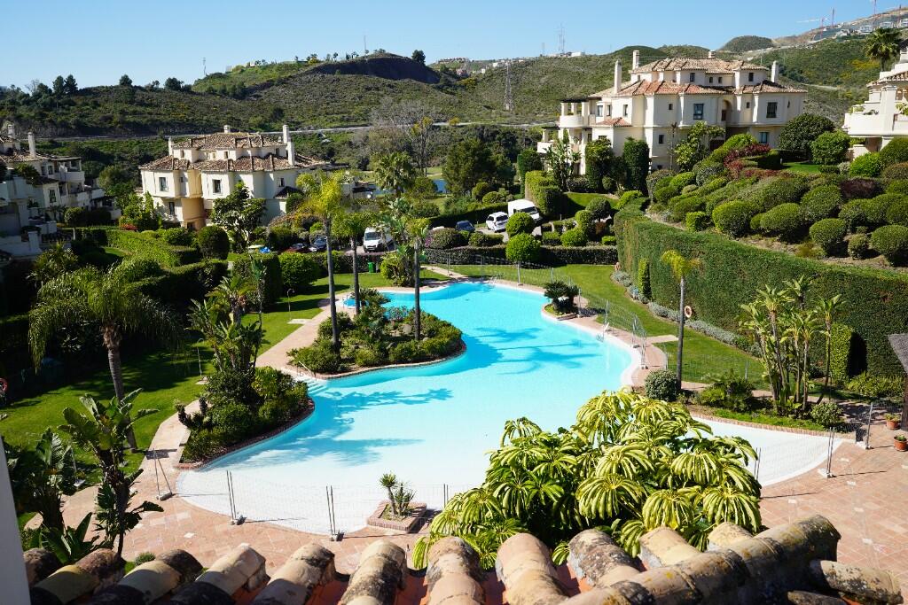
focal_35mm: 31
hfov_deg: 60.3
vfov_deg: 42.3
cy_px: 302
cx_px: 454
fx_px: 782
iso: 100
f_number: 10
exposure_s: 1/160
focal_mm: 31
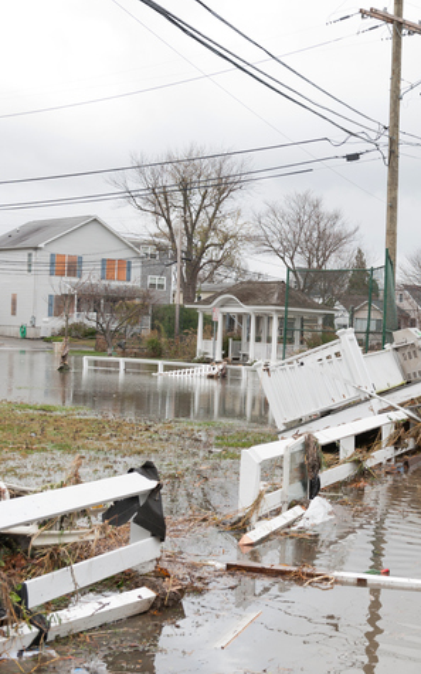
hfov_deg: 21.3
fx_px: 1083
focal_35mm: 59
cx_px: 417
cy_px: 333
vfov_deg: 34.5
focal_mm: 38
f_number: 6.3
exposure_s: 1/160
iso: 100
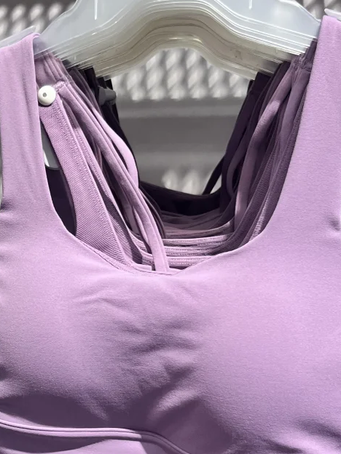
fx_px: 788
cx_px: 19
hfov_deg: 23.6
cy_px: 279
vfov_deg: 32.1
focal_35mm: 60
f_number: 1.6
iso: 80
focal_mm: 5.1
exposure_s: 1/100
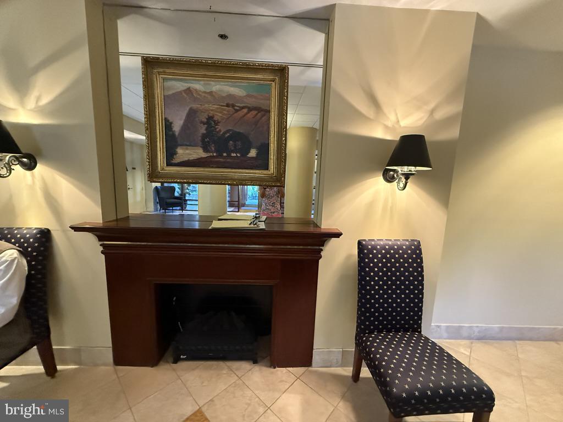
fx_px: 228
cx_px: 282
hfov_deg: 102.1
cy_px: 211
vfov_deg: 85.7
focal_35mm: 14
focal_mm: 2.22
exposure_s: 1/60
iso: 800
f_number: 2.2
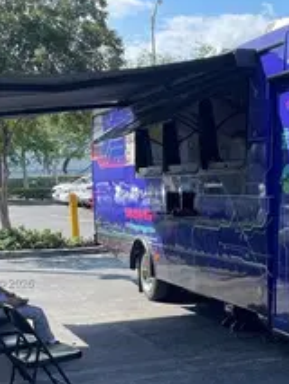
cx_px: 246
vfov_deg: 29.4
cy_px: 284
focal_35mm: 65
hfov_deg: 22.2
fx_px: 723
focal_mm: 5.1
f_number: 1.6
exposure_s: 1/1225
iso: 32
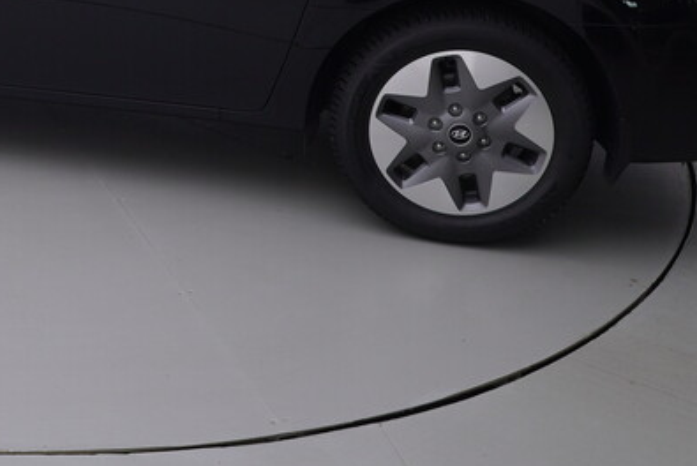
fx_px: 1189
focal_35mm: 61
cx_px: 0
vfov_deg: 21.1
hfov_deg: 30.4
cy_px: -49
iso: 200
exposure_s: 1/80
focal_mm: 15
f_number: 5
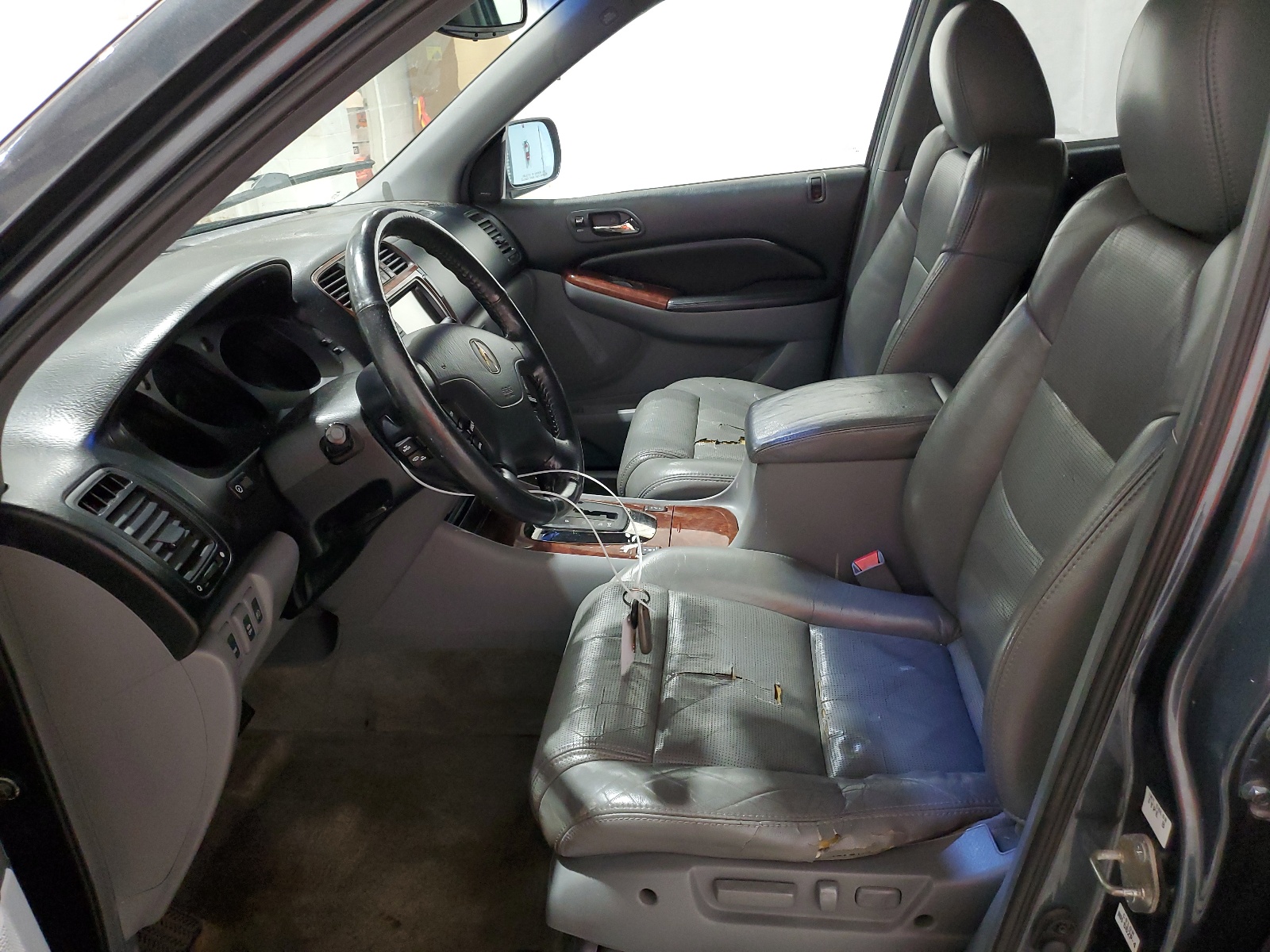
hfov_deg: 67.3
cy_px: 476
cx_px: 635
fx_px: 954
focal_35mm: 26
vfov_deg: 53.1
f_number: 1.5
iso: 245
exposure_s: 1/60.2
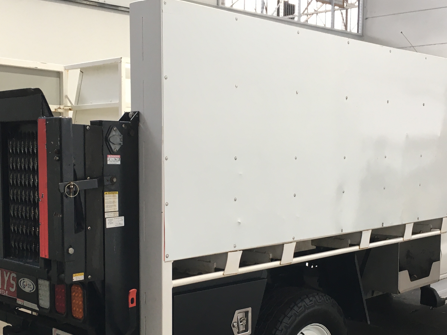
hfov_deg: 38.9
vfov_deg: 29.4
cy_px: 230
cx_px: 224
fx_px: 633
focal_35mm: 49
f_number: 2.2
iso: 32
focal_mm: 4.15
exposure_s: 1/33
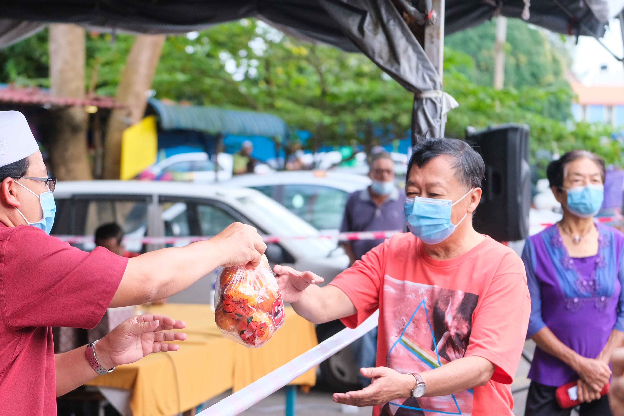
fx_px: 1906
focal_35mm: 110
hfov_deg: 18.5
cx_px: 191
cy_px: 273
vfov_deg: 12.4
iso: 800
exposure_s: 1/500
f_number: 2.8
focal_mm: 50
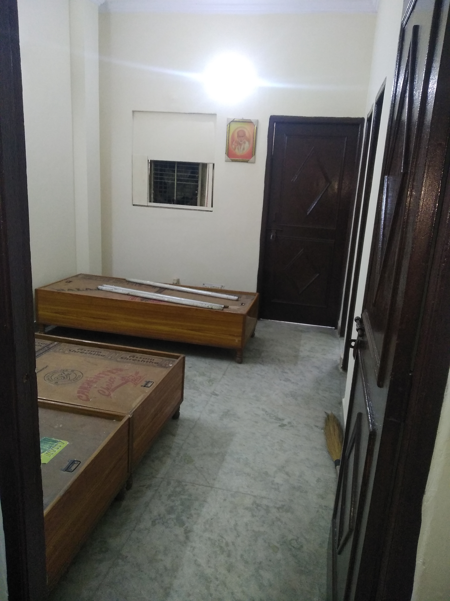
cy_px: 300
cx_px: 225
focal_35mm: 26
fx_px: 451
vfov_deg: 67.3
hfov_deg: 53.1
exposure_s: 1/33
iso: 640
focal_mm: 3.82
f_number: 2.2
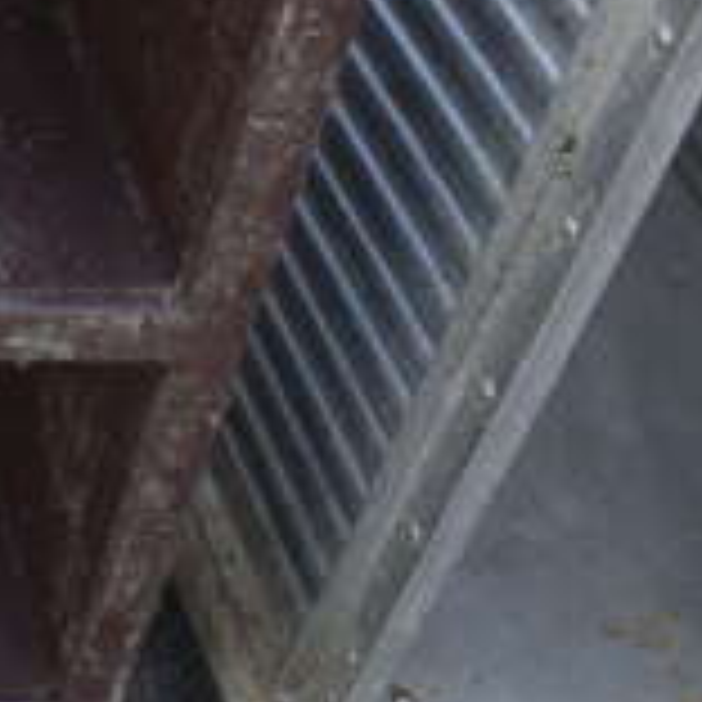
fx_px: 2065
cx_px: -612
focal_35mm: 90
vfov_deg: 18.8
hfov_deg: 16.0
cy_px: 18
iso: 200
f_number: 5.6
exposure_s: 1/125
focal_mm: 18
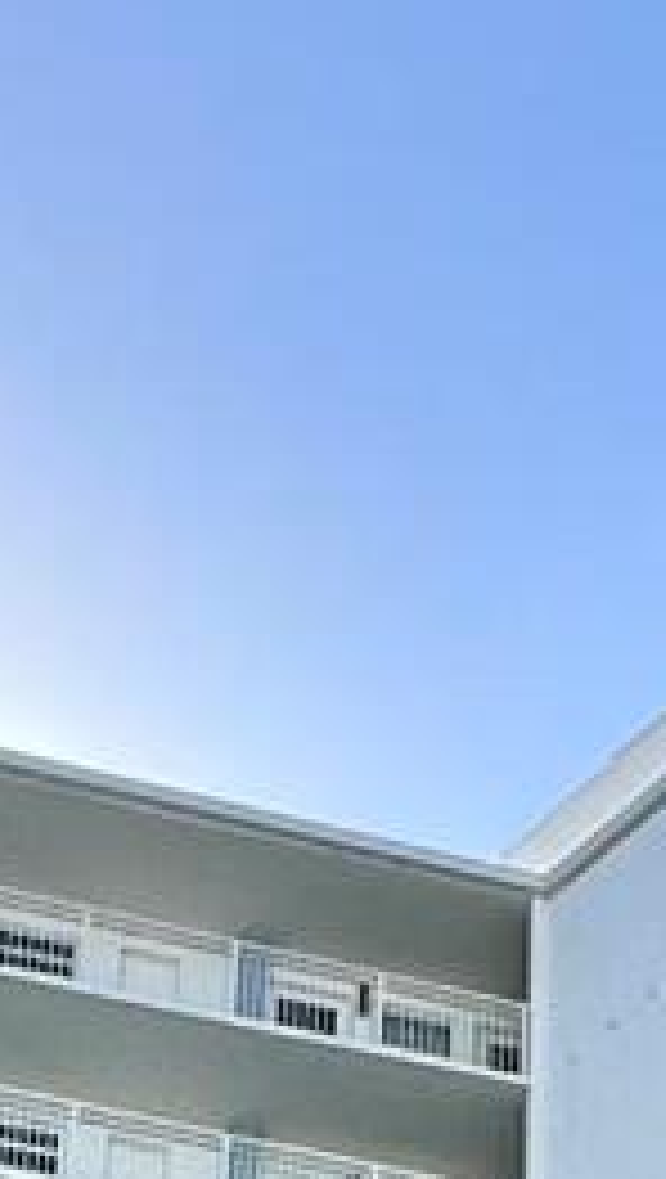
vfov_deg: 13.2
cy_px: 2866
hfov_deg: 10.2
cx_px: 630
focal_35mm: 119
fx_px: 3724
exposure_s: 1/774
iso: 40
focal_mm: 2.22
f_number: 2.2
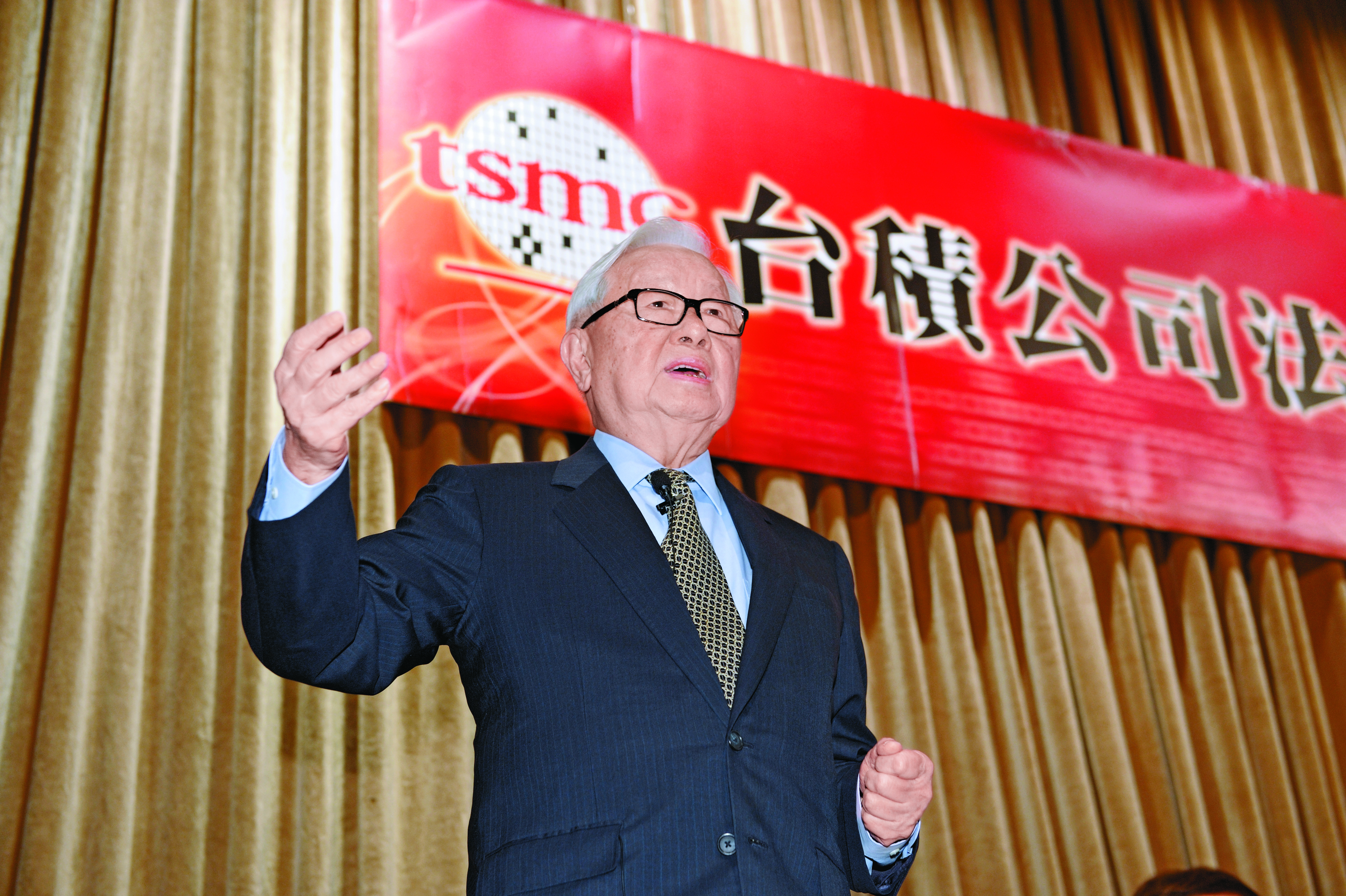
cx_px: 673
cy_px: 448
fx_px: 2055
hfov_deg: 36.3
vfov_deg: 24.6
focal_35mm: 55
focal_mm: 55
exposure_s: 1/125
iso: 1000
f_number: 3.5
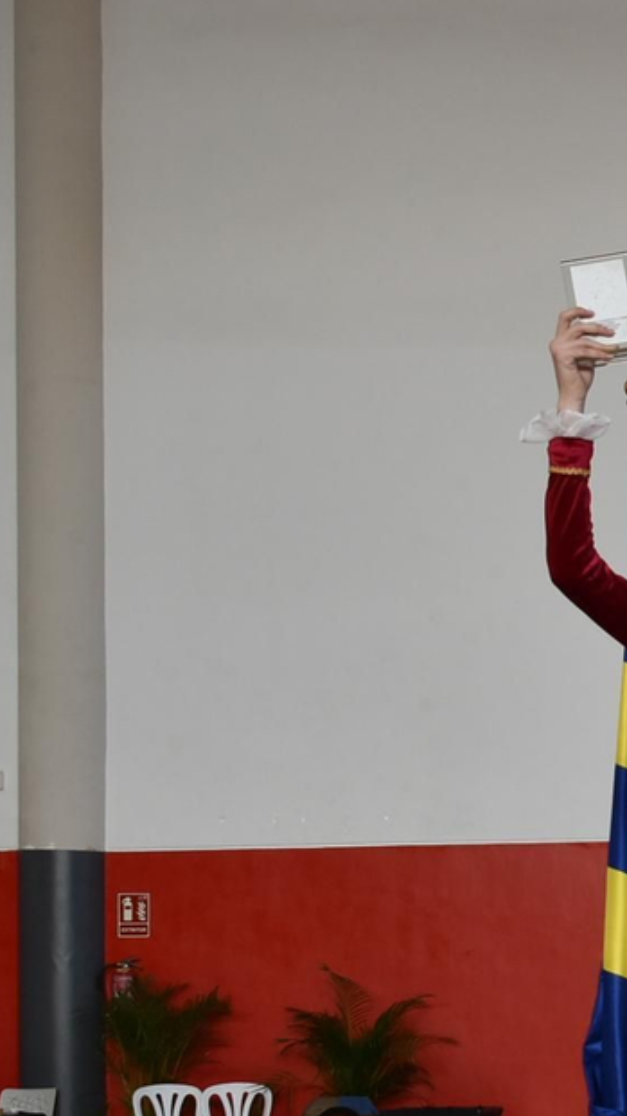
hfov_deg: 10.9
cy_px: 920
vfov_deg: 20.8
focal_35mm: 101
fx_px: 2998
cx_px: 1231
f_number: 5
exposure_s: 1/100
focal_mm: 25
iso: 400
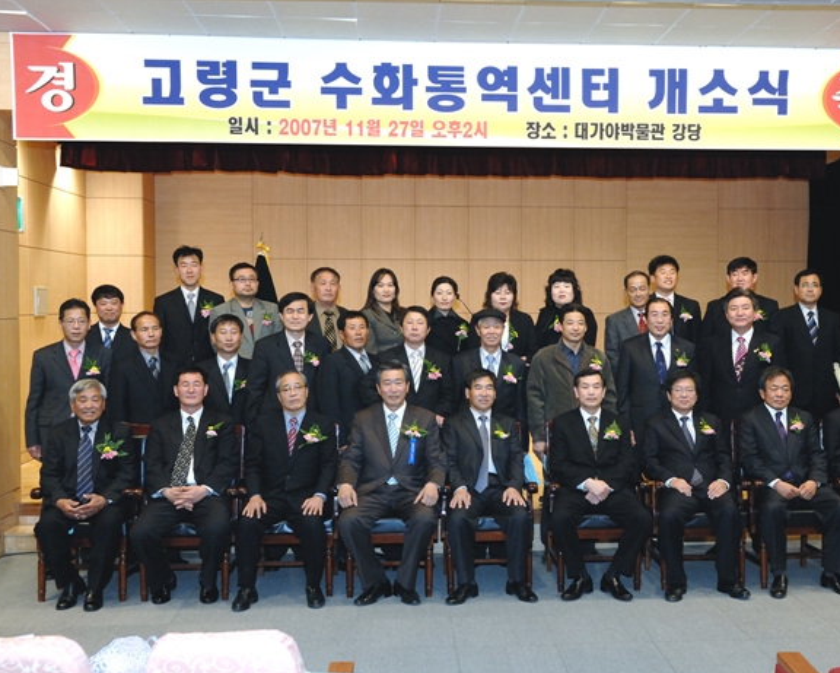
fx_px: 1019
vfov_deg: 36.5
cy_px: 338
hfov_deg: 44.7
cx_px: 471
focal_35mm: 41
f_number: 4
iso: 500
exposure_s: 1/80
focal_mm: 24
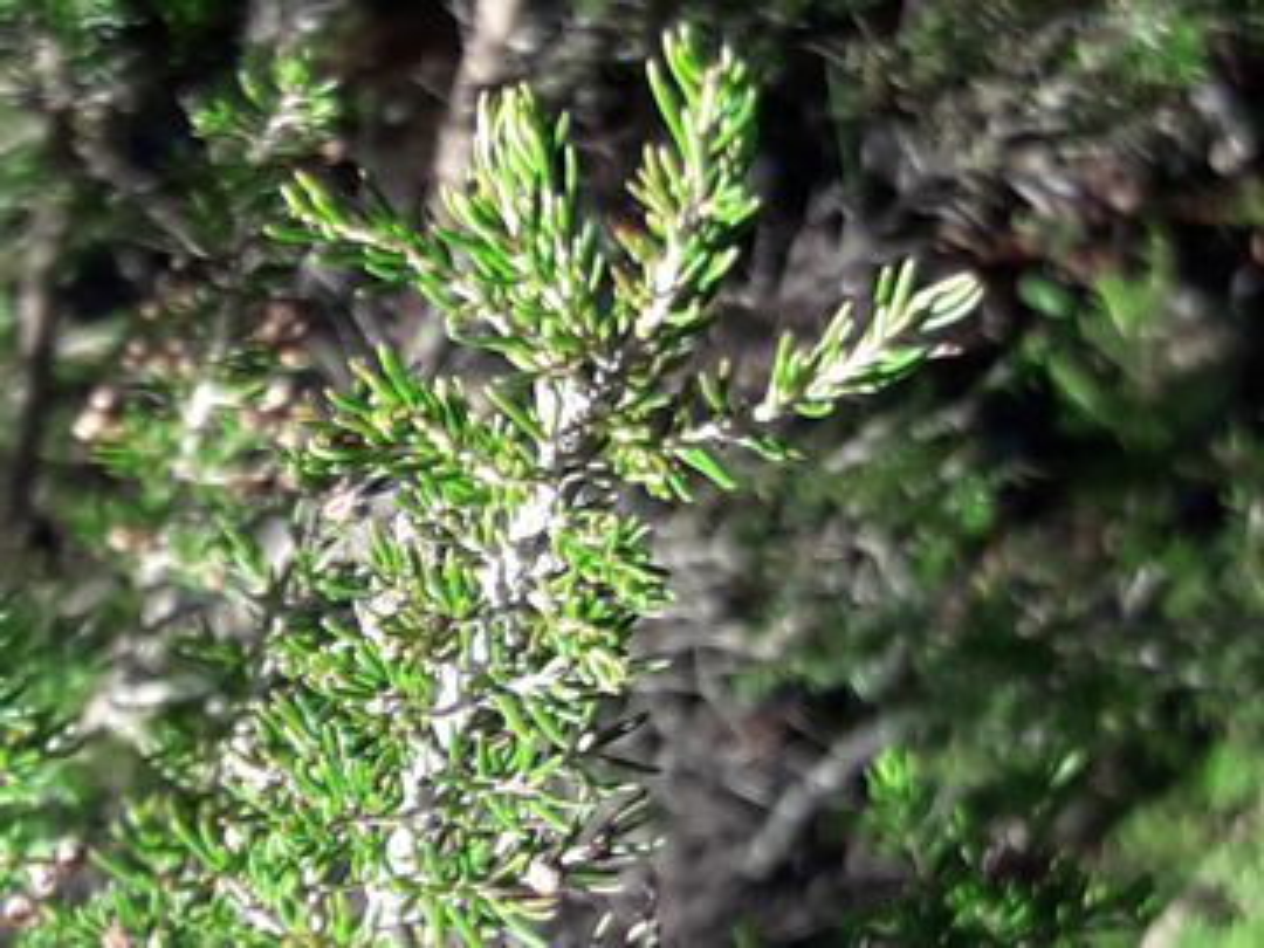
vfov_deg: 49.7
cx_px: 632
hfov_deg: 63.4
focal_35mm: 28
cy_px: 474
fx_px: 1022
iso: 40
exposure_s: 1/420
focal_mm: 3.7
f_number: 1.9
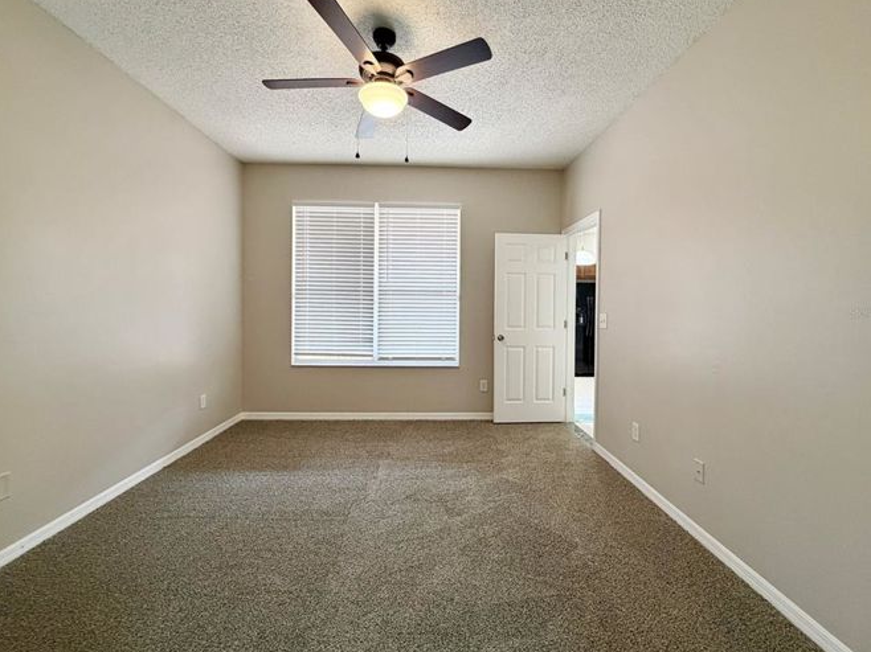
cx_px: 437
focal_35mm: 15
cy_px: 312
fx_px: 377
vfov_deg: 81.7
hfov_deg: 98.2
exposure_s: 1/60
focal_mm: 2.22
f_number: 2.2
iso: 320
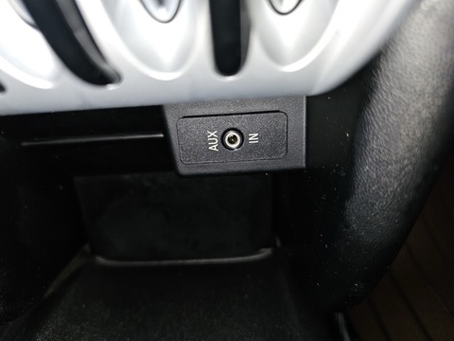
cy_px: 170
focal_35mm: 23
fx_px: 302
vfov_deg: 58.9
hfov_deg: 73.9
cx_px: 227
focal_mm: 6.3
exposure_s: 1/41.3
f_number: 1.7
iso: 80
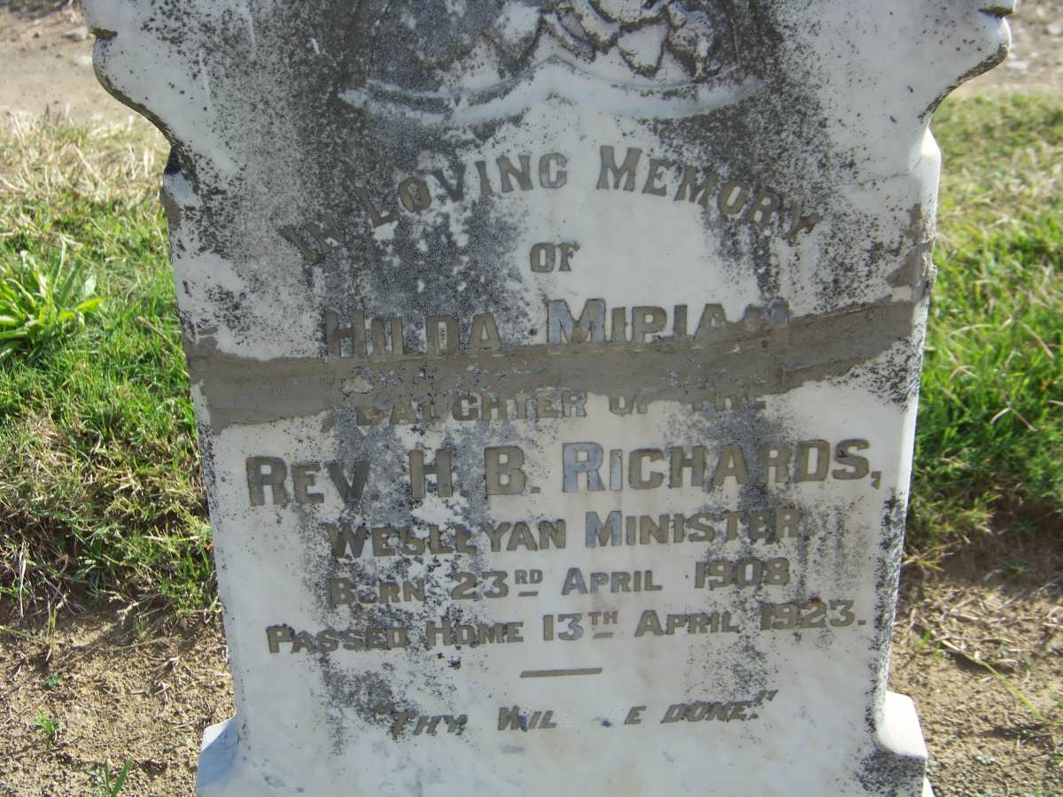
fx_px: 1904
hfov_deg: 31.2
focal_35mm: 62
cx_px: 532
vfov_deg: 23.7
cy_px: 398
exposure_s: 1/500
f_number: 3.2
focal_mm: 10.5
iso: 64
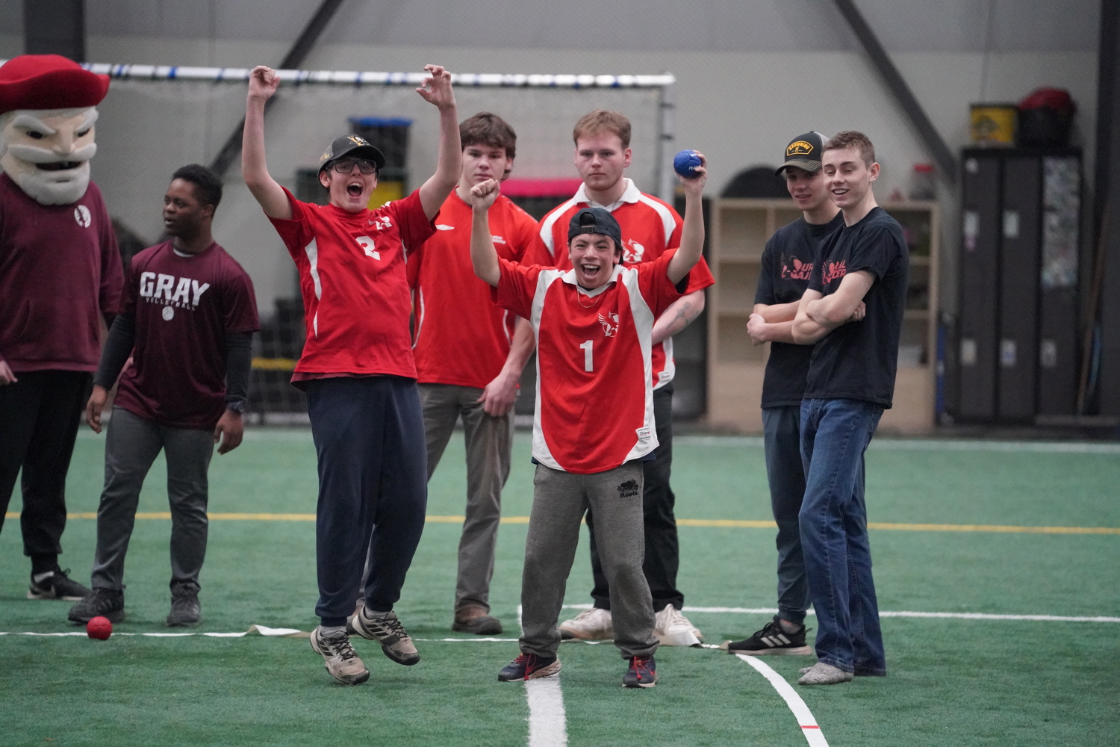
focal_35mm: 200
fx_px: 6222
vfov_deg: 6.9
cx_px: 560
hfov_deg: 10.3
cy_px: 374
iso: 12800
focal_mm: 200
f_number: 2.8
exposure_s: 1/1000
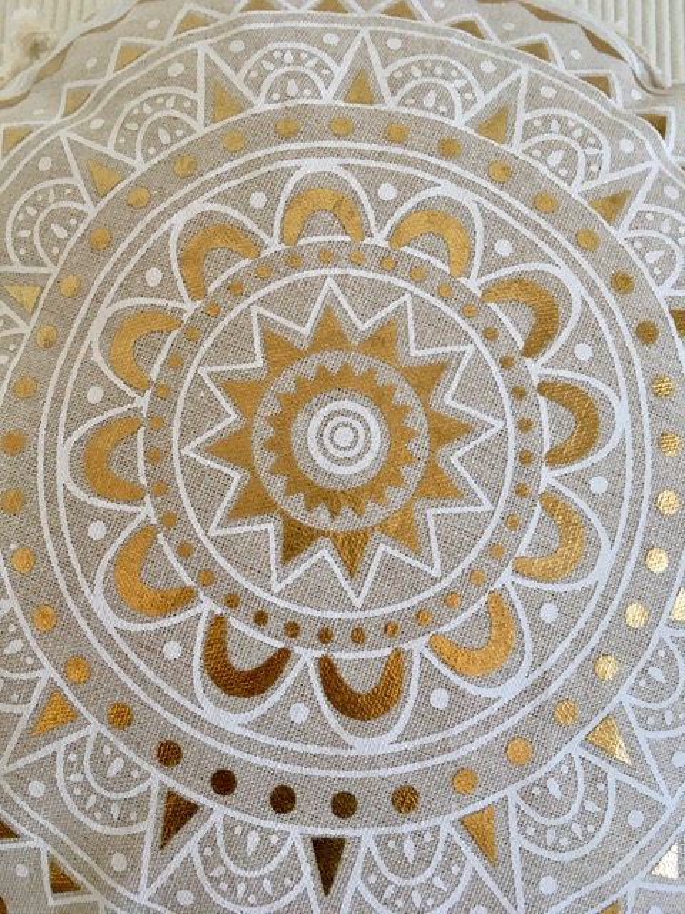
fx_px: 765
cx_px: 342
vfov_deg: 61.7
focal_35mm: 29
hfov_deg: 48.2
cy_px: 457
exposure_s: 1/33
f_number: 2.2
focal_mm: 4.15
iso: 80
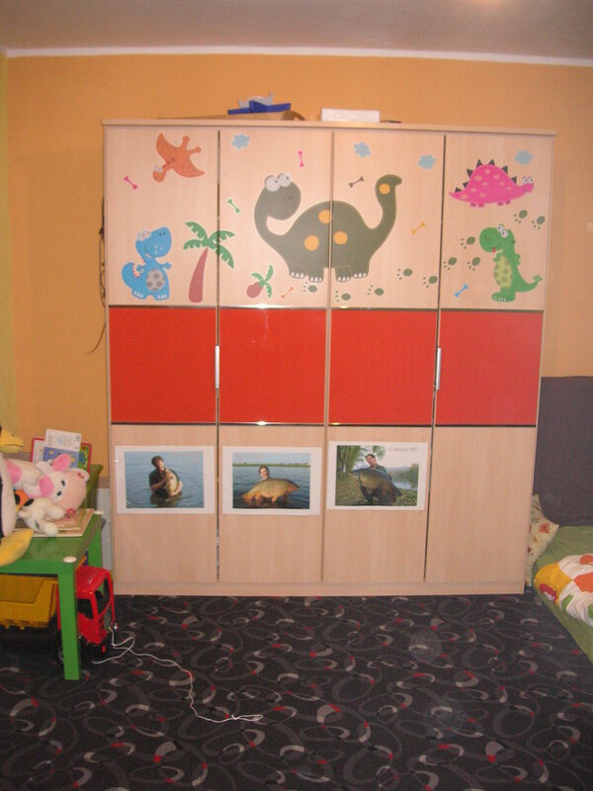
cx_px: 296
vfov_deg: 50.1
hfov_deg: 38.7
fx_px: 845
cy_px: 396
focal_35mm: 37
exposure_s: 1/45
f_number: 2.8
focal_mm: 6.1
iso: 160
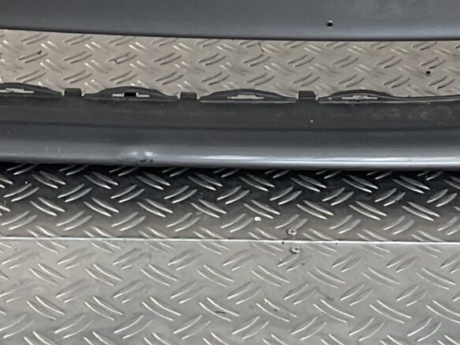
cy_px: -284
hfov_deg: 15.5
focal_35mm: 127
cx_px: 190
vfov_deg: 10.9
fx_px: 1687
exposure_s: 1/114
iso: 16
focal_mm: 3
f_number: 1.8
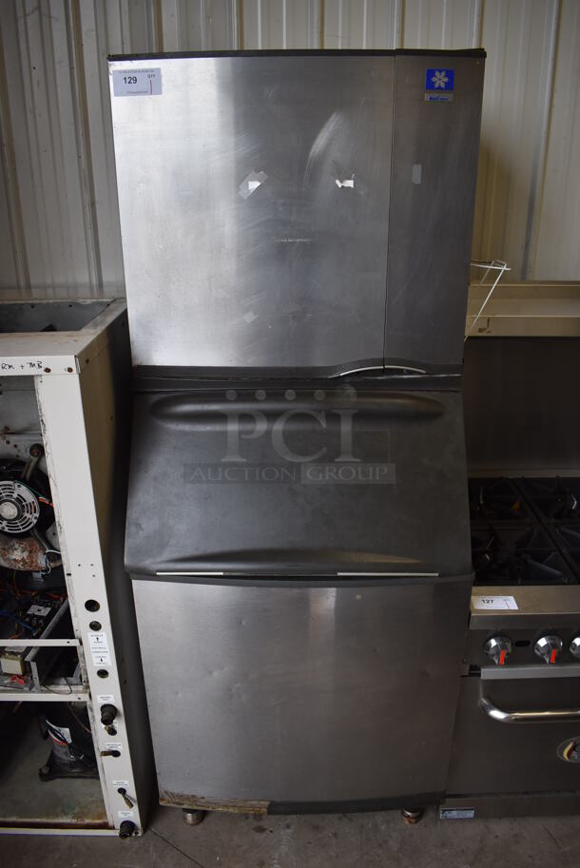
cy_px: 434
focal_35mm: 27
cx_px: 290
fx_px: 651
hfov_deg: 48.0
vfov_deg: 67.3
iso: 400
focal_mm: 18
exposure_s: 1/250
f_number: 4.5
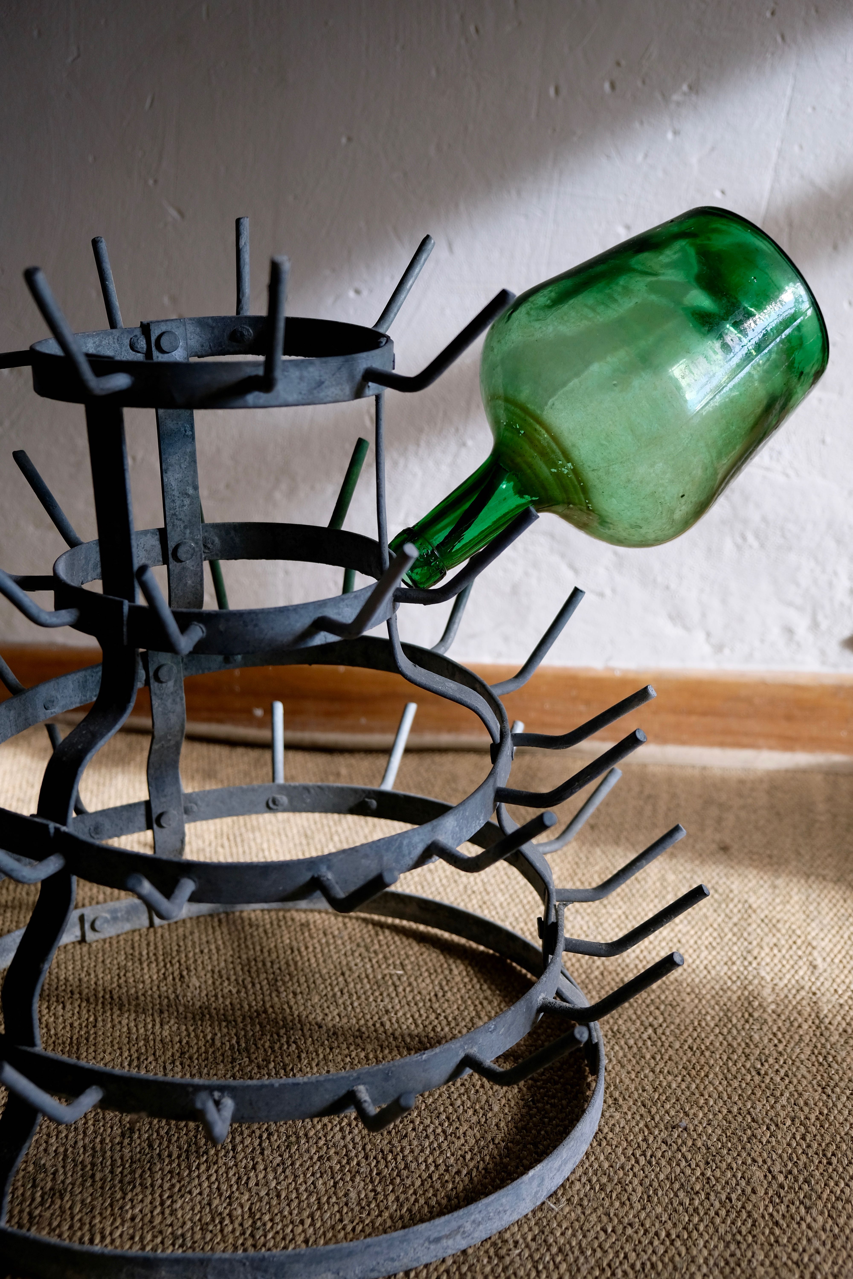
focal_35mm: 45
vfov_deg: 43.6
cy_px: 640
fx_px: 1599
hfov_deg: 29.9
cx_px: 426
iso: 400
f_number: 3.6
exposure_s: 1/125
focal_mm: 30.2
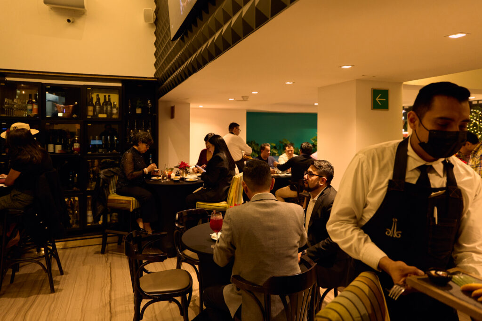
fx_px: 321
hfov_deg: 73.7
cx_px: 241
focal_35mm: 24
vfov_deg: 53.1
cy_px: 160
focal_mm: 24
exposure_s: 1/125
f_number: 2.8
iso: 2500
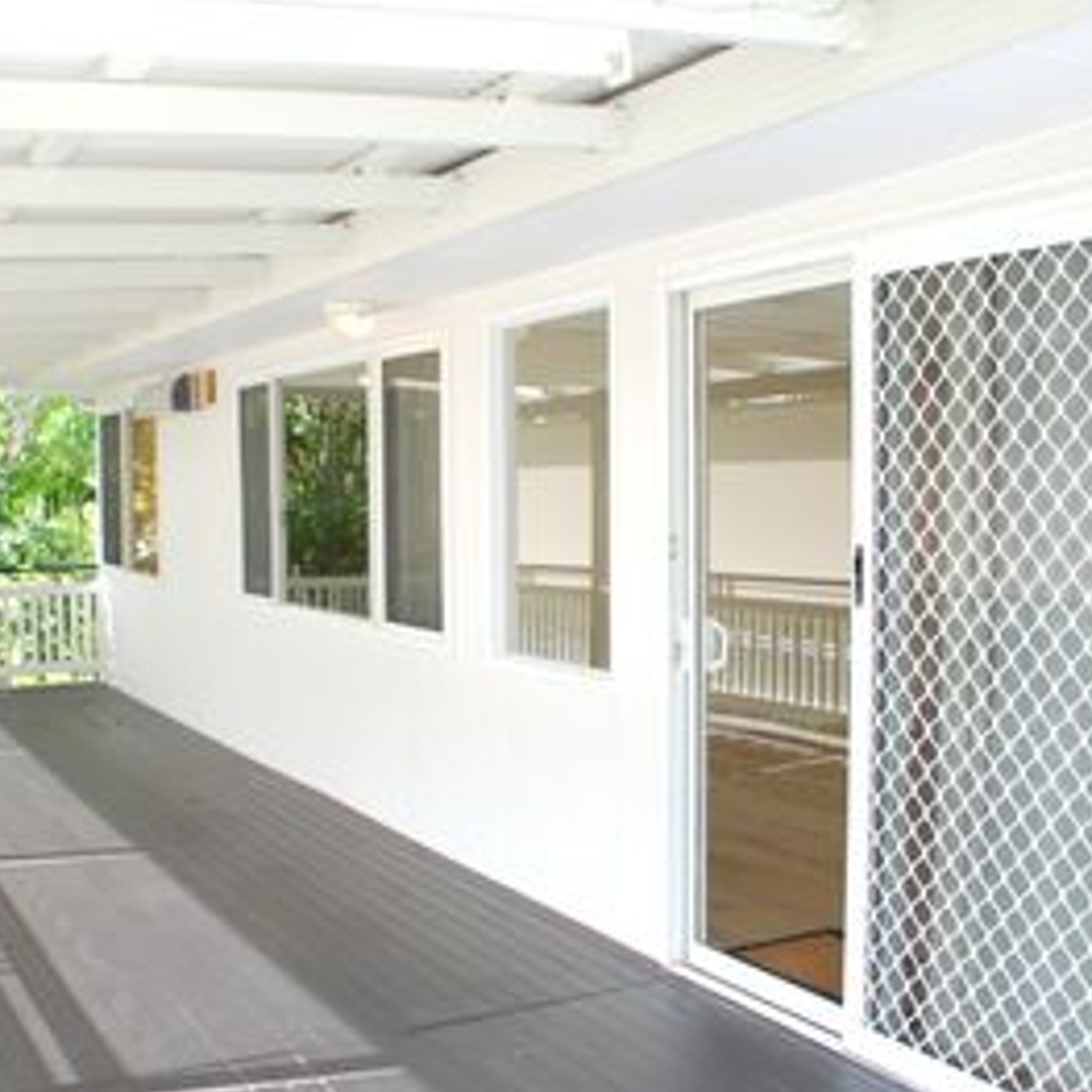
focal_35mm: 41
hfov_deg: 40.8
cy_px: 612
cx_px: 461
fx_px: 1463
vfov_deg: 40.9
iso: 180
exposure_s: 1/125
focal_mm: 18
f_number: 5.6
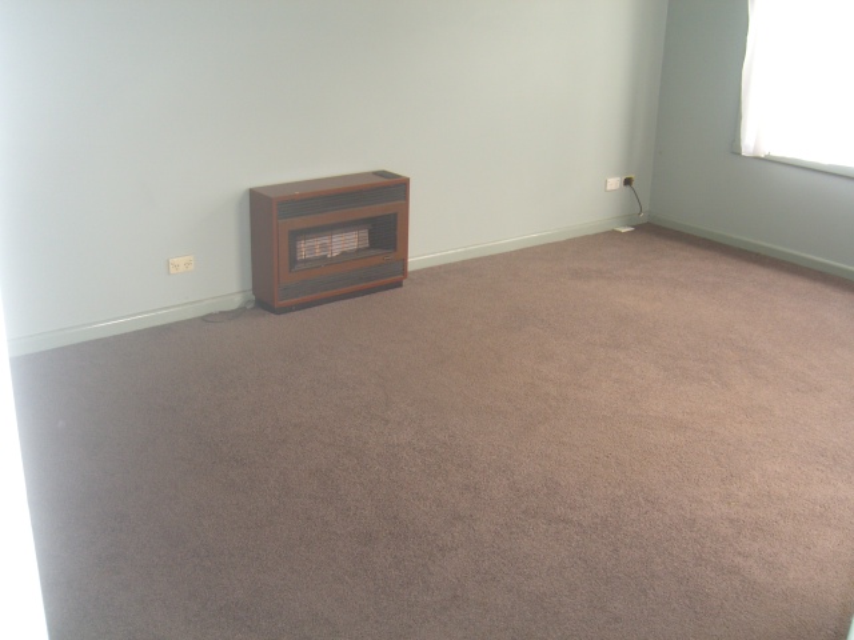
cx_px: 427
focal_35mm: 38
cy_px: 320
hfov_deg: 49.0
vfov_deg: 37.7
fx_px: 937
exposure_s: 1/60
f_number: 2.8
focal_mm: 7.9
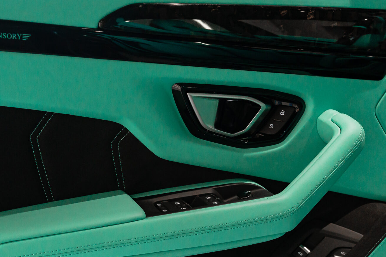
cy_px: 208
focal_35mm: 47
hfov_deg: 41.8
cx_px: 170
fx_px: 504
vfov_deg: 28.0
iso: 1600
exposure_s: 1/200
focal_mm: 24
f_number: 5
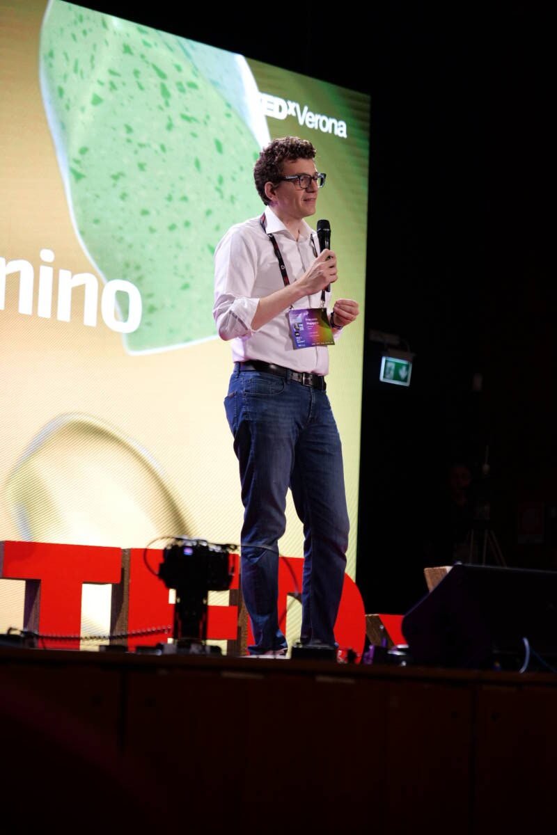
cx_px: 278
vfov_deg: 19.5
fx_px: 2437
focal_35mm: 105
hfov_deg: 13.0
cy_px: 418
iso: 4000
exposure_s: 1/160
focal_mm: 105
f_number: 4
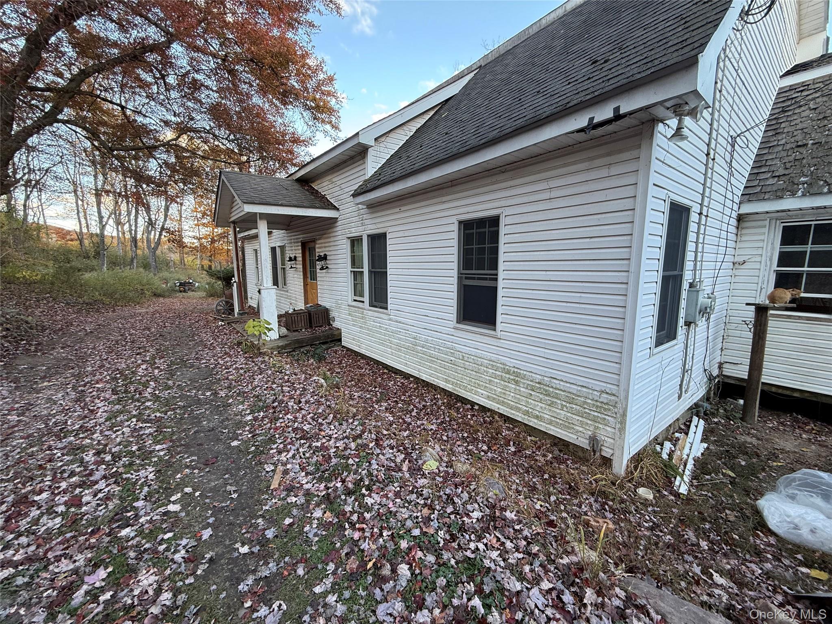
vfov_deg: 85.7
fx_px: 336
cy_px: 312
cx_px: 416
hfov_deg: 102.1
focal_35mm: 14
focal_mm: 2.22
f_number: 2.2
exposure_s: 1/99
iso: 80
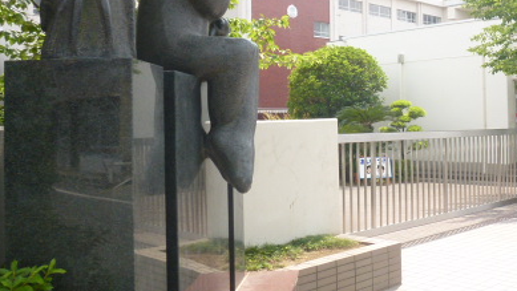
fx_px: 590
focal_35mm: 43
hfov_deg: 45.5
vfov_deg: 27.6
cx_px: 396
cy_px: 98
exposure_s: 1/320
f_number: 4
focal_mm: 4.3
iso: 100
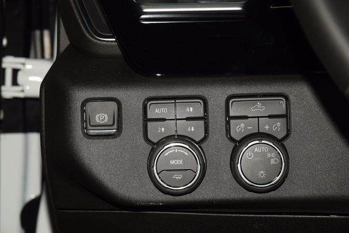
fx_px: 1018
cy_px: 116
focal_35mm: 105
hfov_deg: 19.5
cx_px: 174
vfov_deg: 13.0
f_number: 8
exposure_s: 1/125
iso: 100
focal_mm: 70
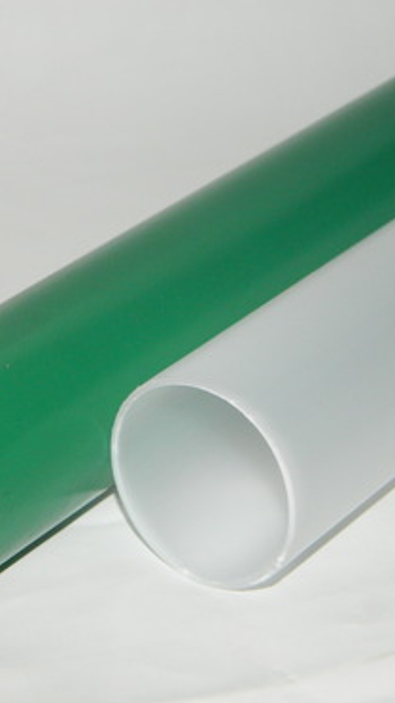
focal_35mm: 123
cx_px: 155
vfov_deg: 17.4
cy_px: 351
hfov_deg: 9.8
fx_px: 2292
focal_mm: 15.1
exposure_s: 1/50
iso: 200
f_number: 4.2
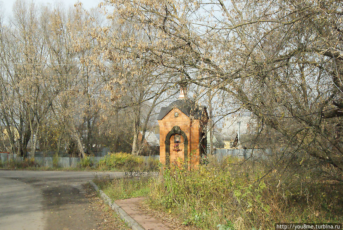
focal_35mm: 52
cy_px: 115
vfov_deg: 25.8
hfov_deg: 37.8
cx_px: 172
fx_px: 501
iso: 3200
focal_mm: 35
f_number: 14
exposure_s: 1/2000
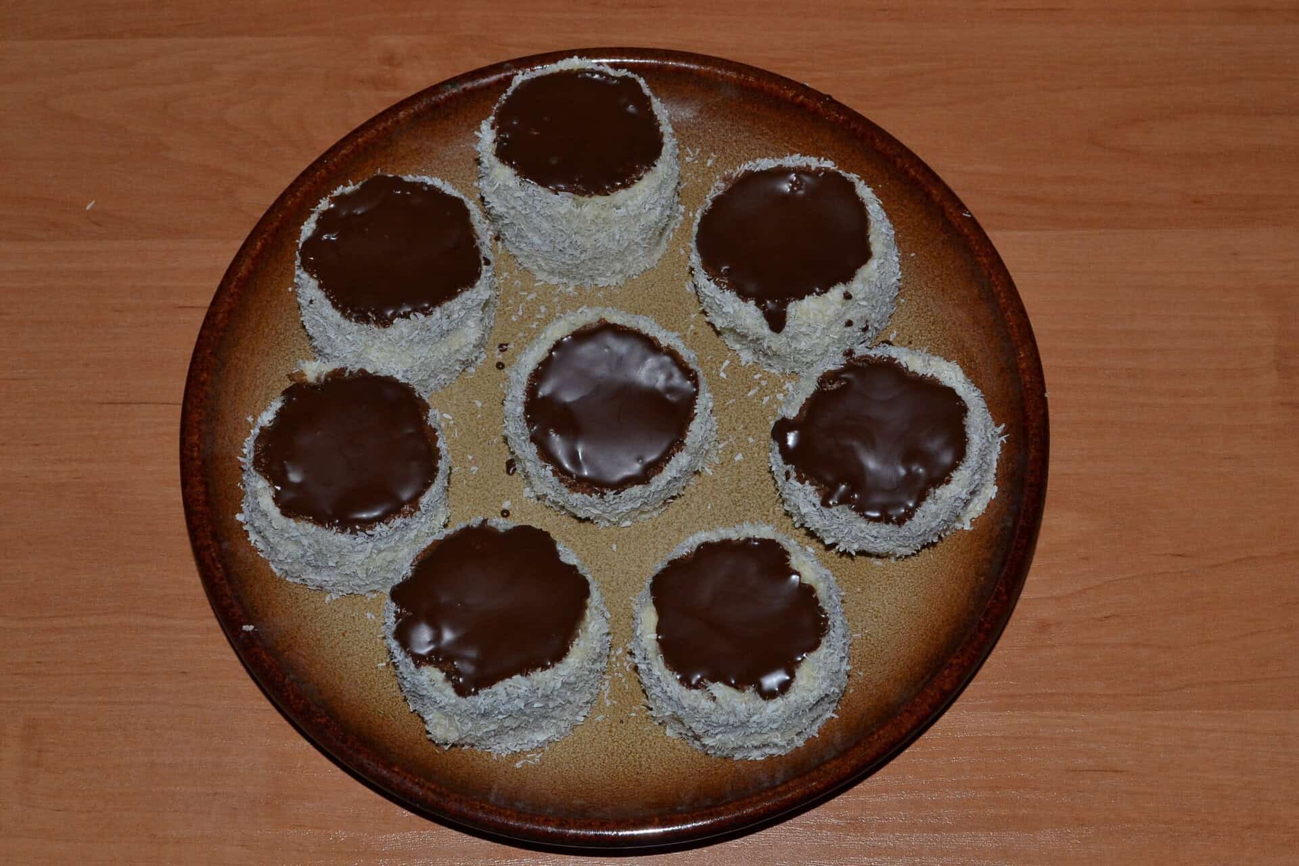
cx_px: 650
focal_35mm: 54
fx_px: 1948
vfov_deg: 25.1
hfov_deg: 36.9
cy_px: 433
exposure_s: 1/60
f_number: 11
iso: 400
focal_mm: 36
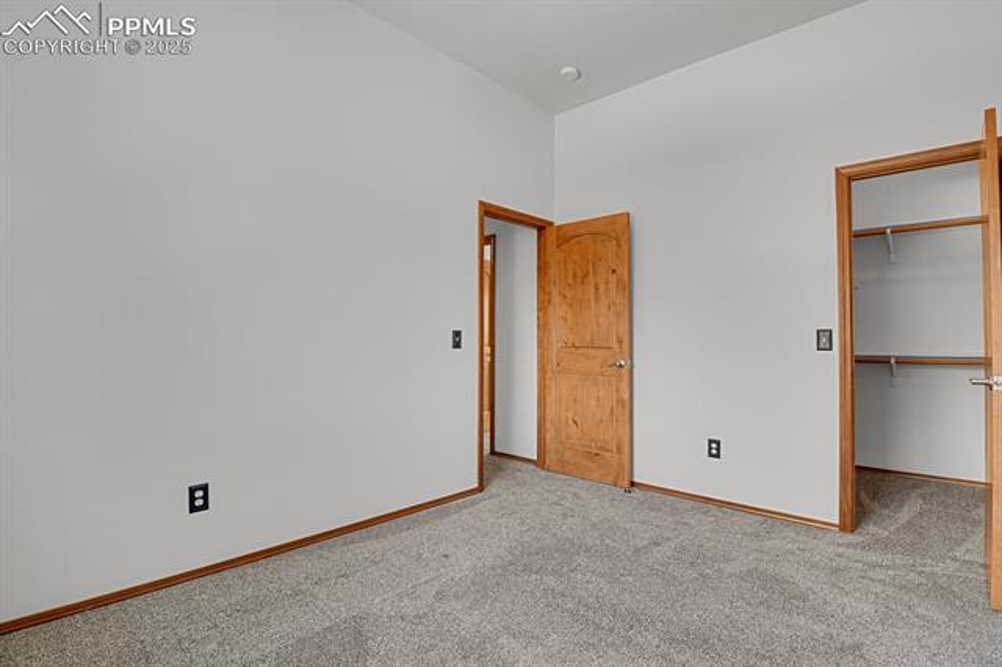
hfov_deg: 93.3
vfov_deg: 70.4
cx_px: 501
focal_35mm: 17
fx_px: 473
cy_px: 334
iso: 250
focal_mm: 17
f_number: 8
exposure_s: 1.6
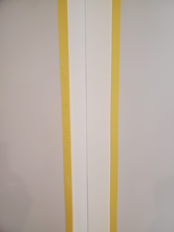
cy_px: 116
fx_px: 174
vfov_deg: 67.3
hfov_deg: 53.1
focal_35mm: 26
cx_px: 87
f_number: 2.4
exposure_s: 1/40
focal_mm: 4.3
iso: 250
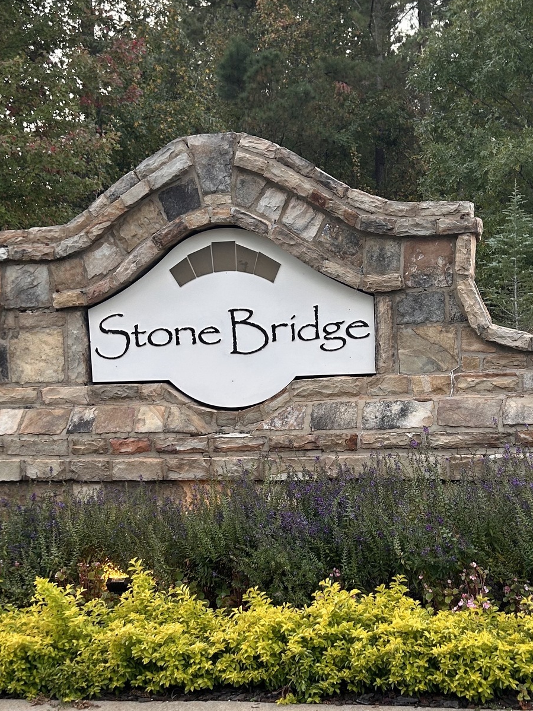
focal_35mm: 50
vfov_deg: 38.1
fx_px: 1026
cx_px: 331
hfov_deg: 29.0
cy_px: 410
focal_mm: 5.7
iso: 64
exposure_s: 1/121
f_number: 1.5
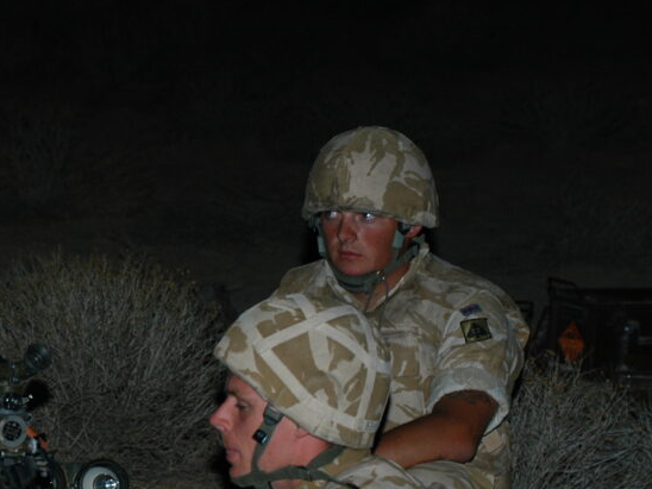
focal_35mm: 221
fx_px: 4163
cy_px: 318
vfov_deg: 6.7
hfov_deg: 8.9
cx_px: -33
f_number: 5
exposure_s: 1/60
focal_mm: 70
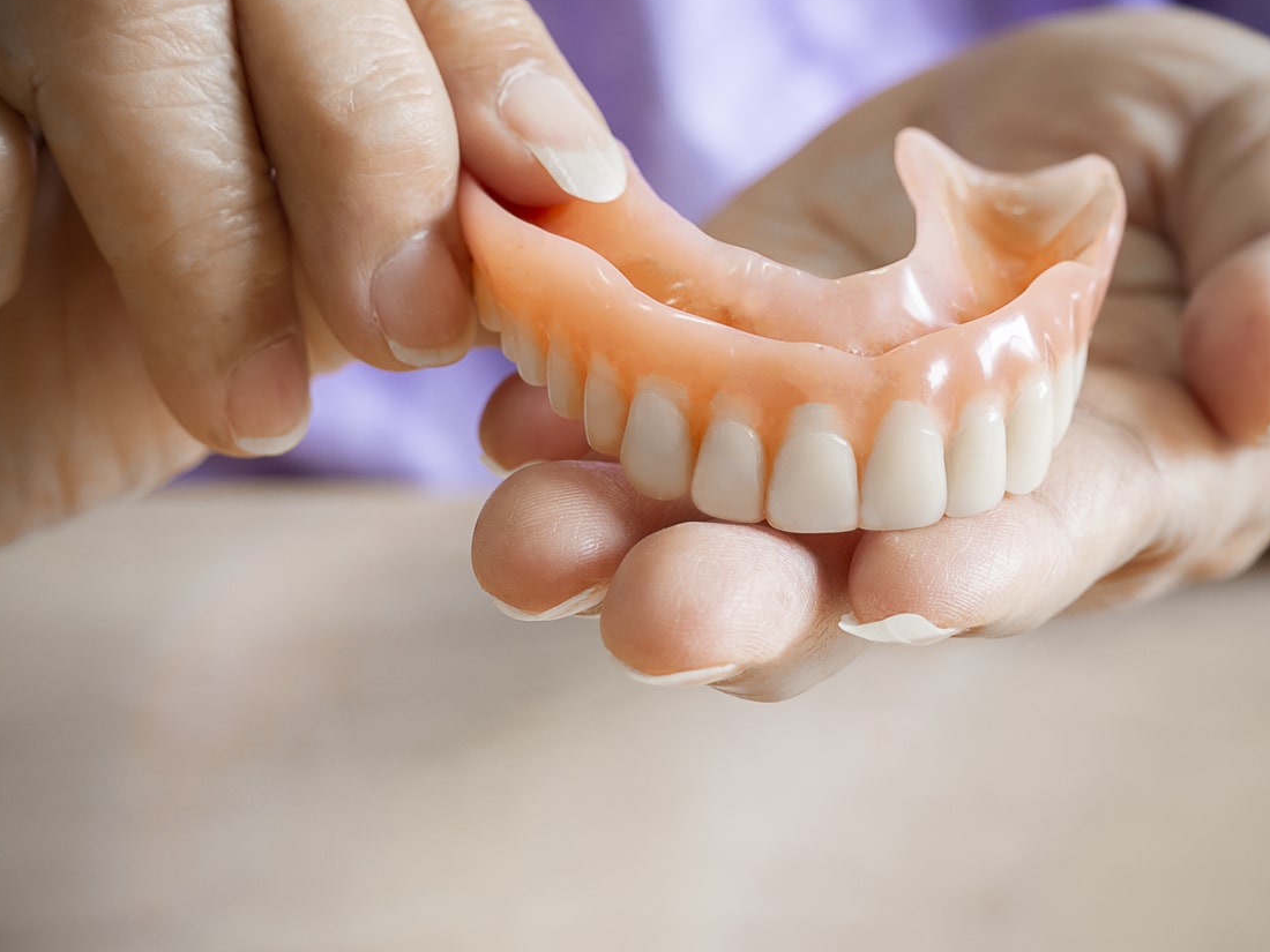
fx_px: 2605
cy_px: 504
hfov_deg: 27.4
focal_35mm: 71
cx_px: 652
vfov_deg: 20.7
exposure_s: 1/40
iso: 200
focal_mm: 33
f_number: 5.4
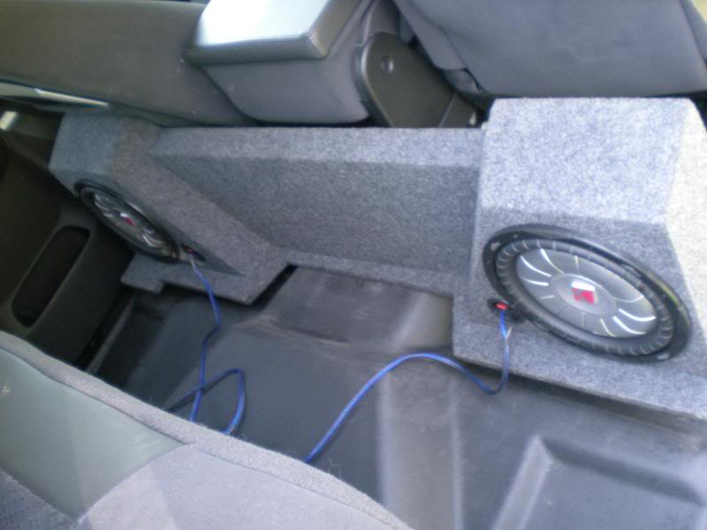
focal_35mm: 38
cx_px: 354
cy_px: 265
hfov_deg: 49.0
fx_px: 776
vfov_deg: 37.7
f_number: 3.1
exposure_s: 1/31.3
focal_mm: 6.3
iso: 200
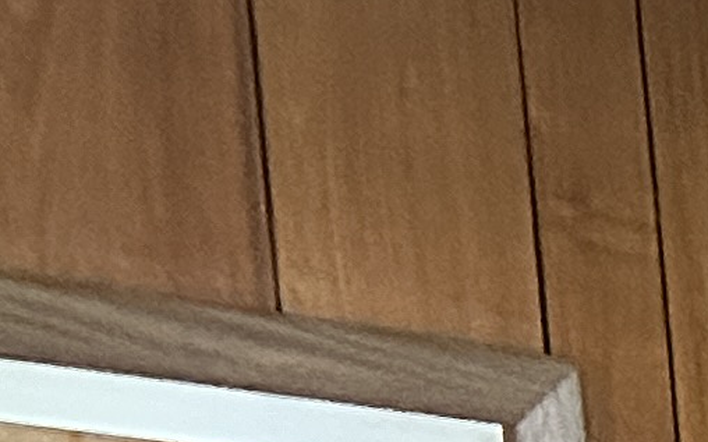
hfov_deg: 8.0
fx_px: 3896
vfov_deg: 5.7
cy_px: 1649
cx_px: 2486
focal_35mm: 202
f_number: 1.78
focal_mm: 6.86
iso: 1000
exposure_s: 1/33
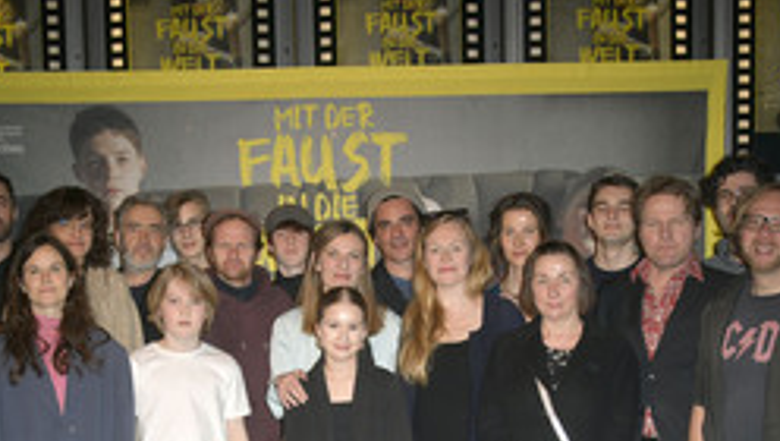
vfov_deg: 20.0
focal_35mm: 59
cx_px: 316
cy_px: 410
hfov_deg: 35.3
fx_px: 1221
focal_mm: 31
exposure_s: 1/250
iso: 200
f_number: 5.6
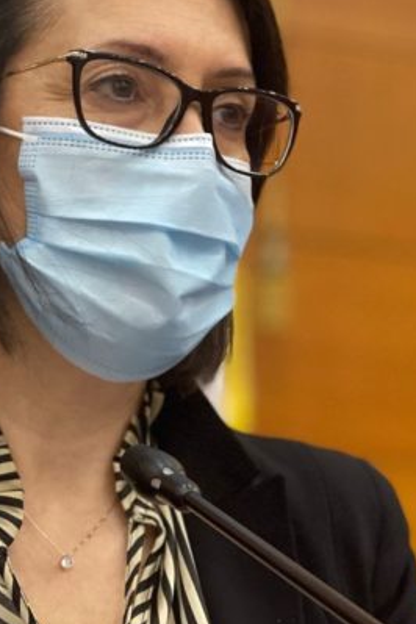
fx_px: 2218
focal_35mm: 128
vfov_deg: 16.0
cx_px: -75
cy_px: 242
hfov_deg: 10.5
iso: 320
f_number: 2.2
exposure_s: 1/33
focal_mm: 7.5
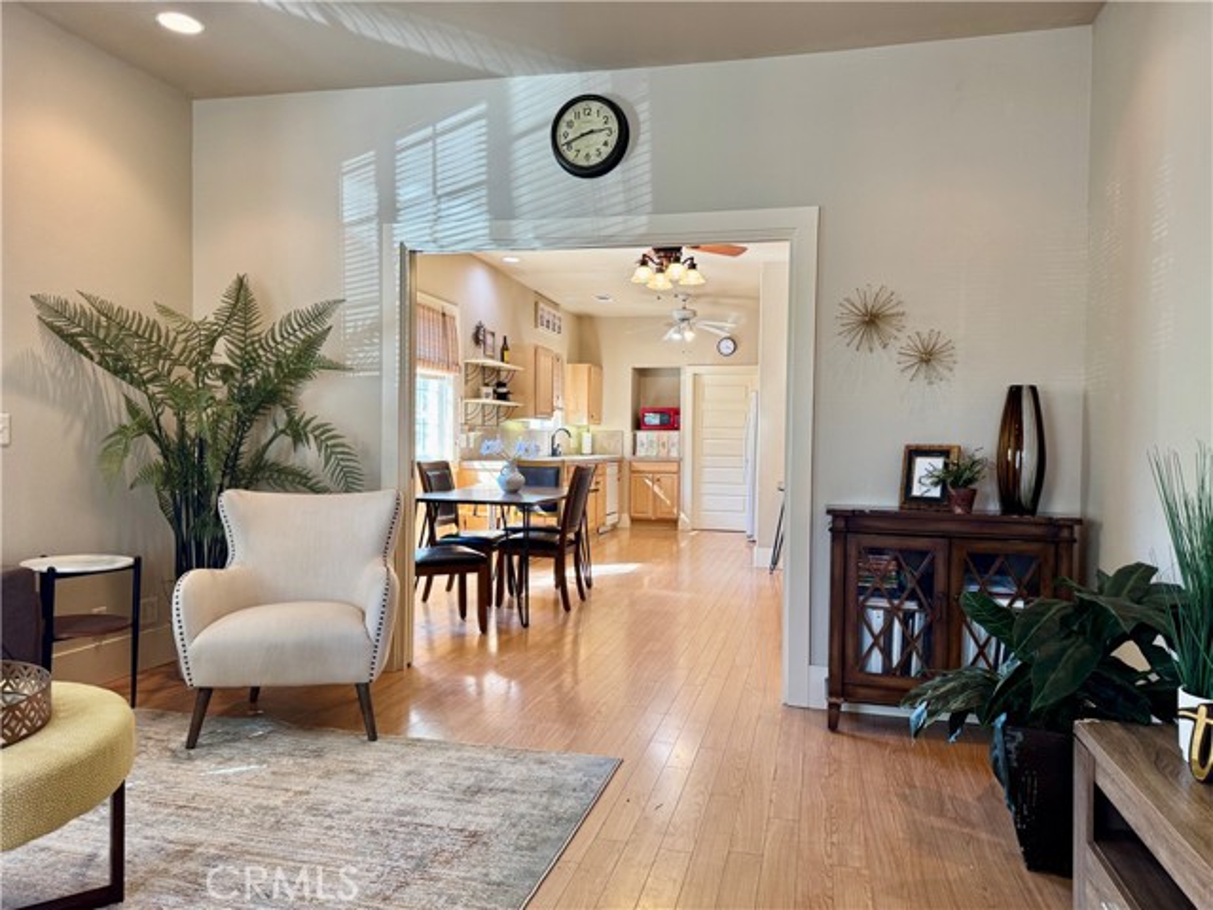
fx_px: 841
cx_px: 606
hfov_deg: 71.6
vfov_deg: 56.8
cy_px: 455
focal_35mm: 24
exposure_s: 1/60
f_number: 1.78
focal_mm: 6.76
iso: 125
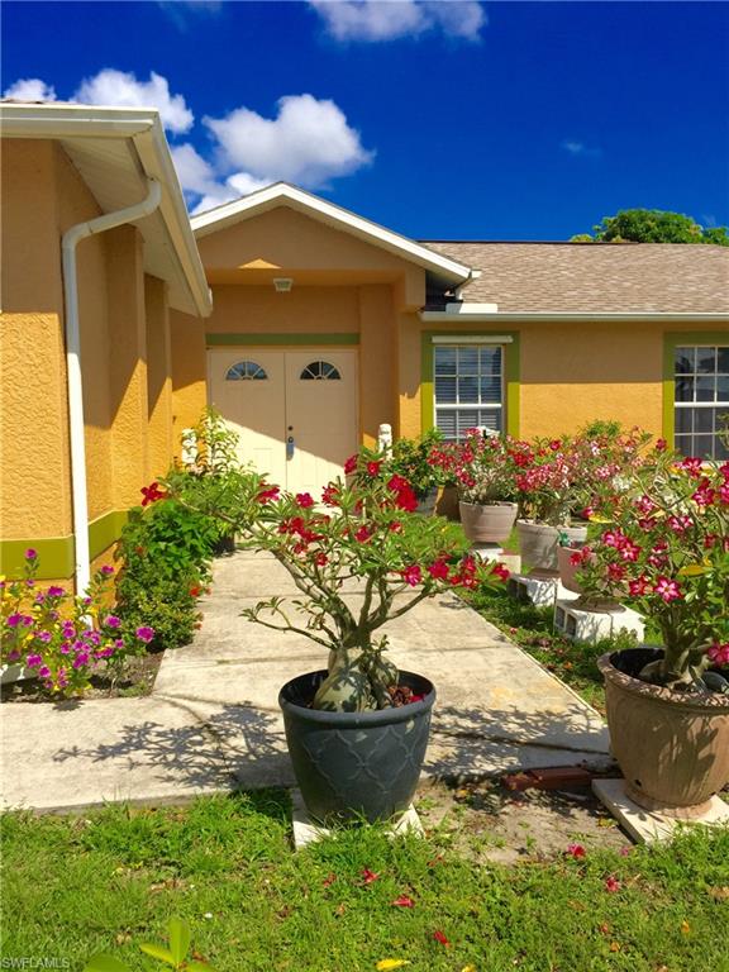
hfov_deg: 48.2
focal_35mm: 29
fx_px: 814
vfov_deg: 61.7
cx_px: 364
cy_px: 486
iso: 32
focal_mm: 4.15
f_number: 2.2
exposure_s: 1/3049
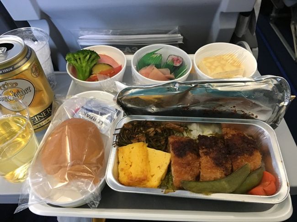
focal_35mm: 29
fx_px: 249
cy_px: 111
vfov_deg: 48.2
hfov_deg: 61.7
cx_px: 148
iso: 200
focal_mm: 4.15
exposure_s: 1/30
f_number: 2.2
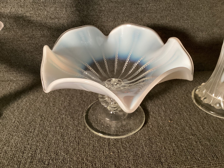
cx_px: 112
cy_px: 84
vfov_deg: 45.4
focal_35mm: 31
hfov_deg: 58.3
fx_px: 201
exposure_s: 1/60
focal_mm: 3.3
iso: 320
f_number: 2.4
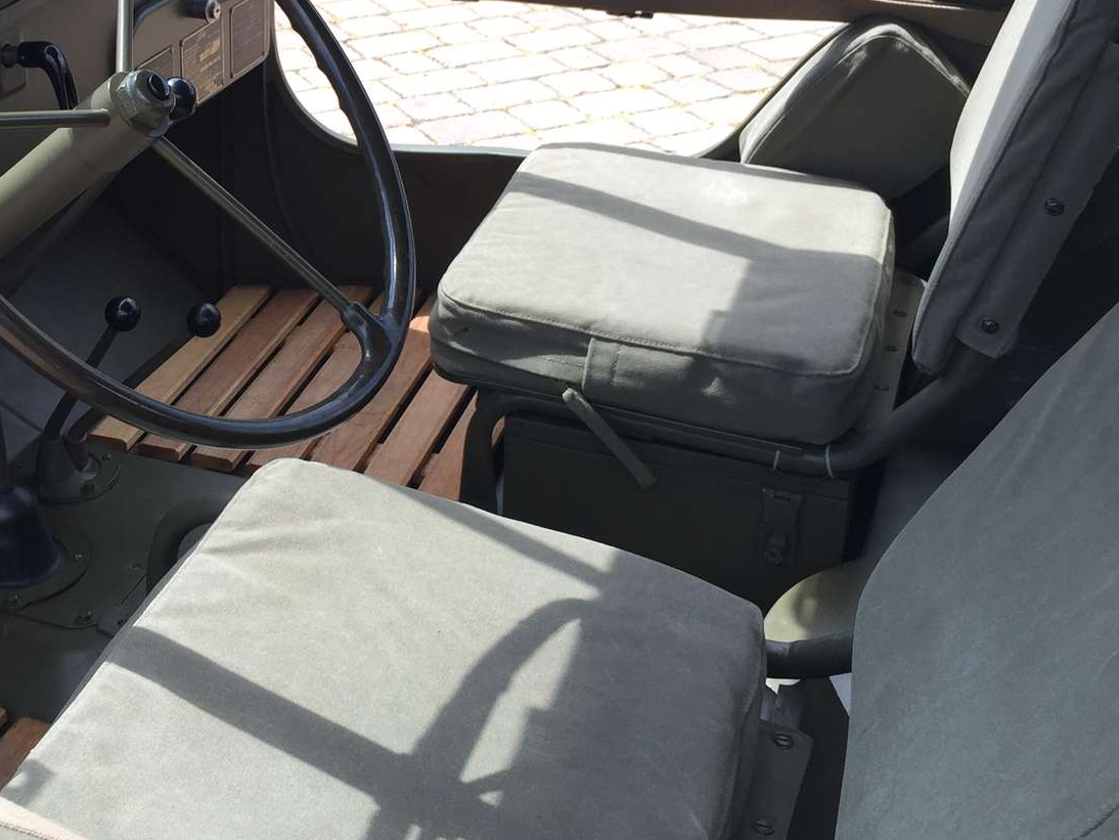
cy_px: 262
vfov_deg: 27.3
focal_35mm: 53
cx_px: 242
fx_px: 1714
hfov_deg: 35.1
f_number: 2.2
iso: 32
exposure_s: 1/384
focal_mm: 4.15
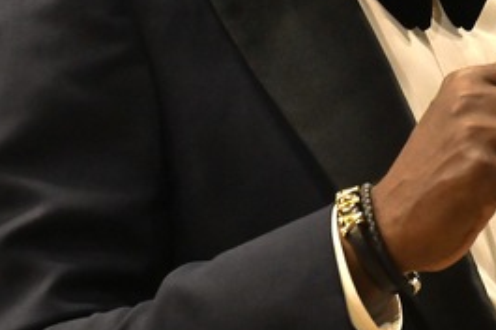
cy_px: -16
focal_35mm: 522
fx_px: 7183
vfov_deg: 2.6
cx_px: 642
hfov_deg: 3.9
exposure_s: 1/125
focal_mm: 135
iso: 4000
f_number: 4.5
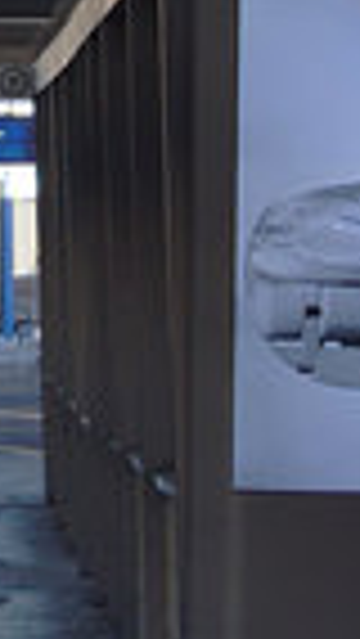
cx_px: -1116
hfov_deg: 2.5
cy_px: 243
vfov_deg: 4.6
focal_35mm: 465
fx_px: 7889
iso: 100
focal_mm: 35
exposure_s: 1/200
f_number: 3.2
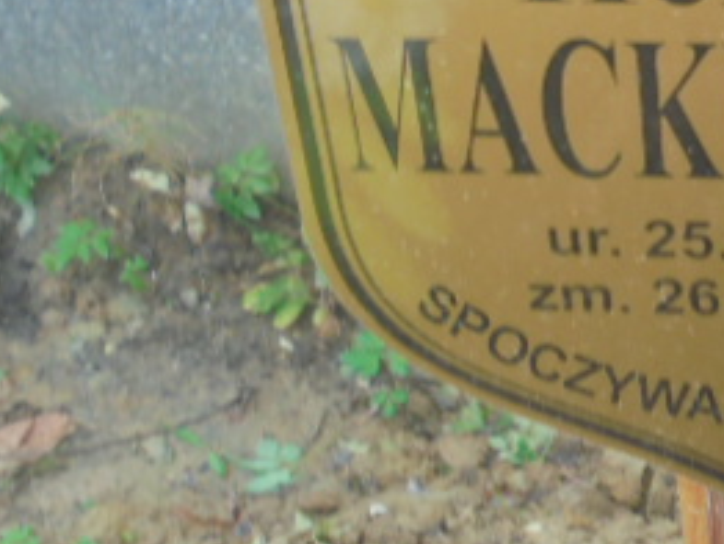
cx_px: 785
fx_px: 1738
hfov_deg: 22.3
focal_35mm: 83
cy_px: 50
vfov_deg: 17.5
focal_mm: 6.1
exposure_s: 1/80
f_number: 4
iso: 100
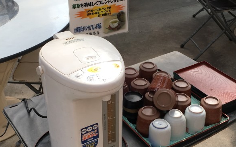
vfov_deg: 23.1
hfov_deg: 36.3
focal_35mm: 56
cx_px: 114
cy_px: 80
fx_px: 360
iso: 25
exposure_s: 1/296
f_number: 2.2
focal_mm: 4.15
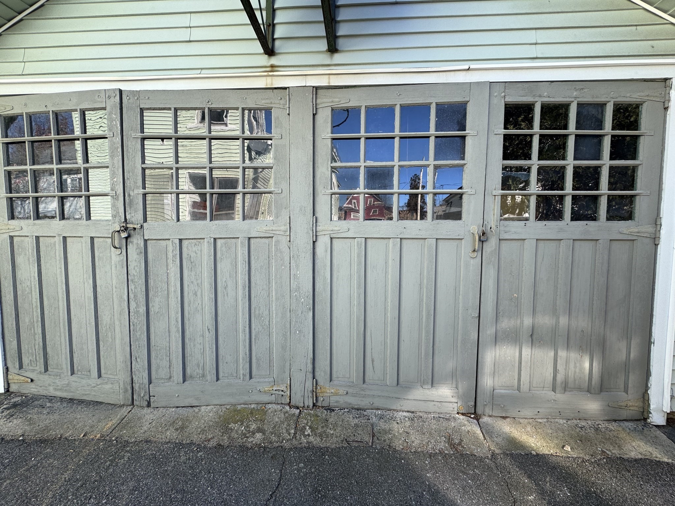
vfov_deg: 85.7
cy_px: 253
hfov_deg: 102.1
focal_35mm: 14
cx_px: 338
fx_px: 273
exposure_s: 1/274
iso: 40
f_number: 2.2
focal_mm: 2.22
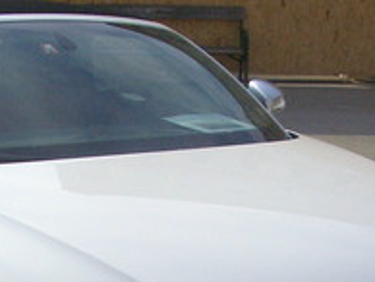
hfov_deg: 20.3
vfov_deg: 15.0
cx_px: 119
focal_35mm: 96
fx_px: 1041
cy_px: 324
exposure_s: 1/1600
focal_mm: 5.8
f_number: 4.3
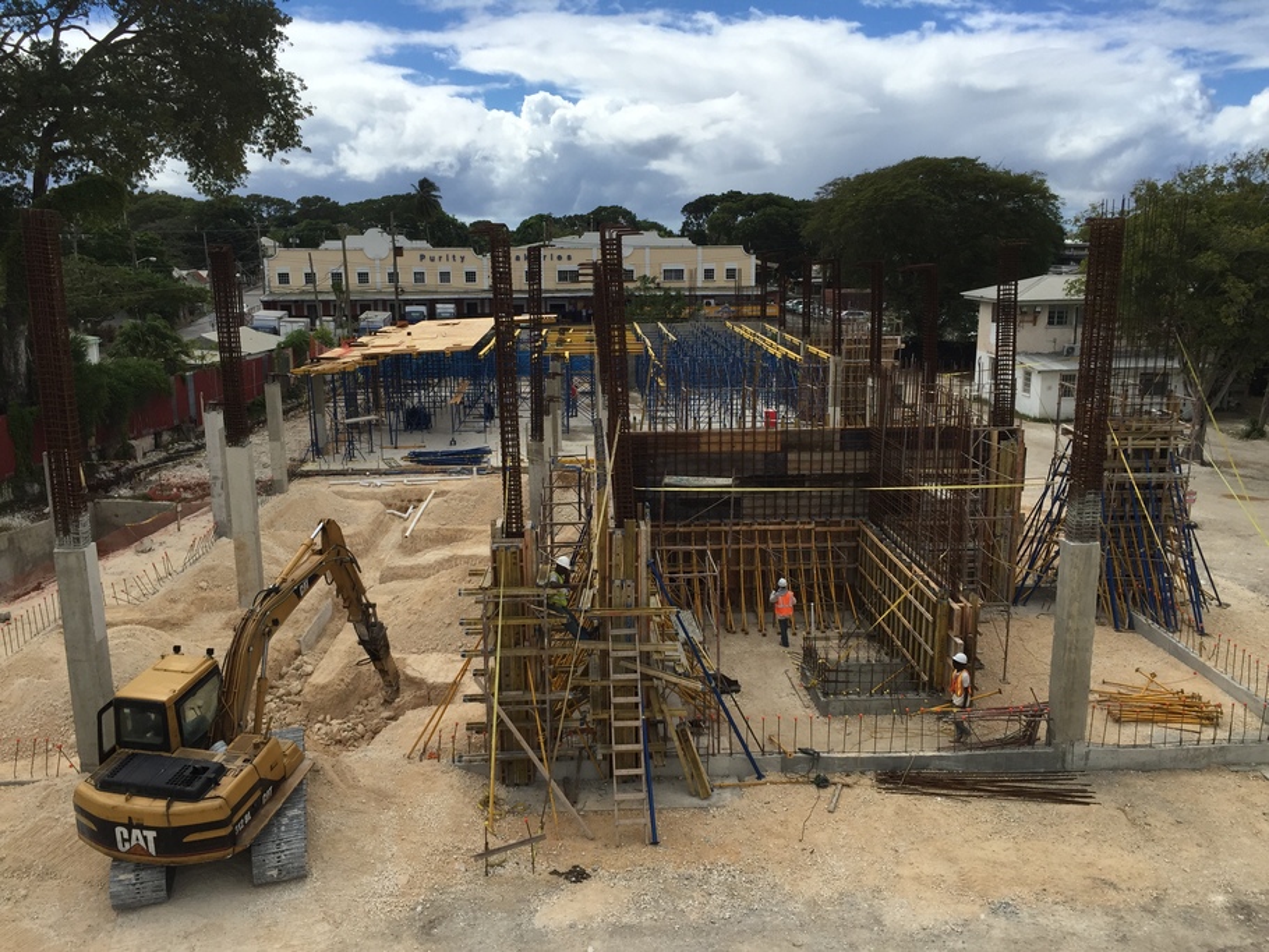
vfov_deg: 48.2
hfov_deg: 61.6
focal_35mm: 29
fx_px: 1063
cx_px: 634
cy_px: 476
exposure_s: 1/3300
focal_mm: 4.15
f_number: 2.2
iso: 32
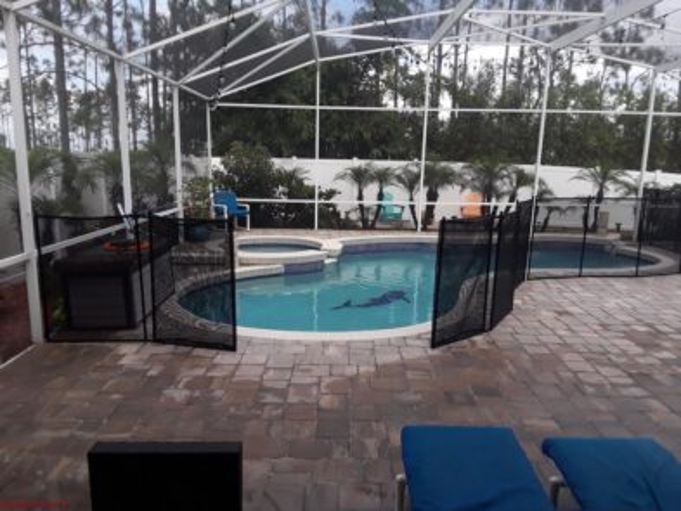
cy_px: 256
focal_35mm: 28
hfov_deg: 63.4
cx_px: 340
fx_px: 551
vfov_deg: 49.8
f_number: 1.9
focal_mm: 2.9
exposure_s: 1/372
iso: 40
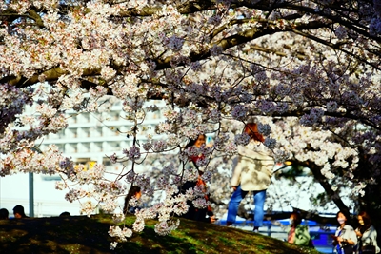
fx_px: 1884
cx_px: 190
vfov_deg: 7.7
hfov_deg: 11.5
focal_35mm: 178
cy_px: 127
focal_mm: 178
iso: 100
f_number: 6.7
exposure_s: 1/250
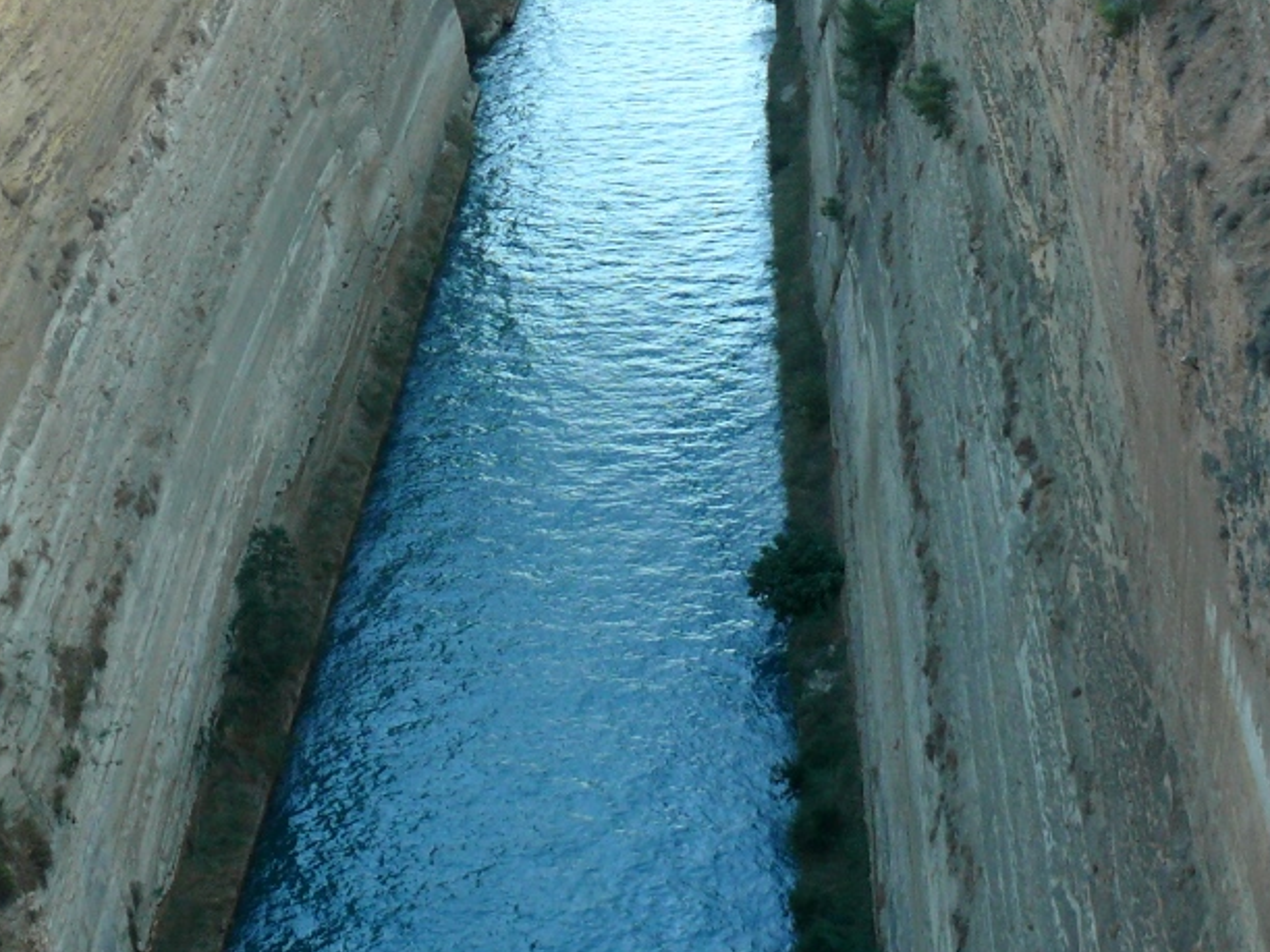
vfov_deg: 17.2
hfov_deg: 23.3
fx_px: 3082
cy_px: 33
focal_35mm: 84
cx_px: 694
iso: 100
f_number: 2.8
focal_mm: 7.4
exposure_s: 1/30
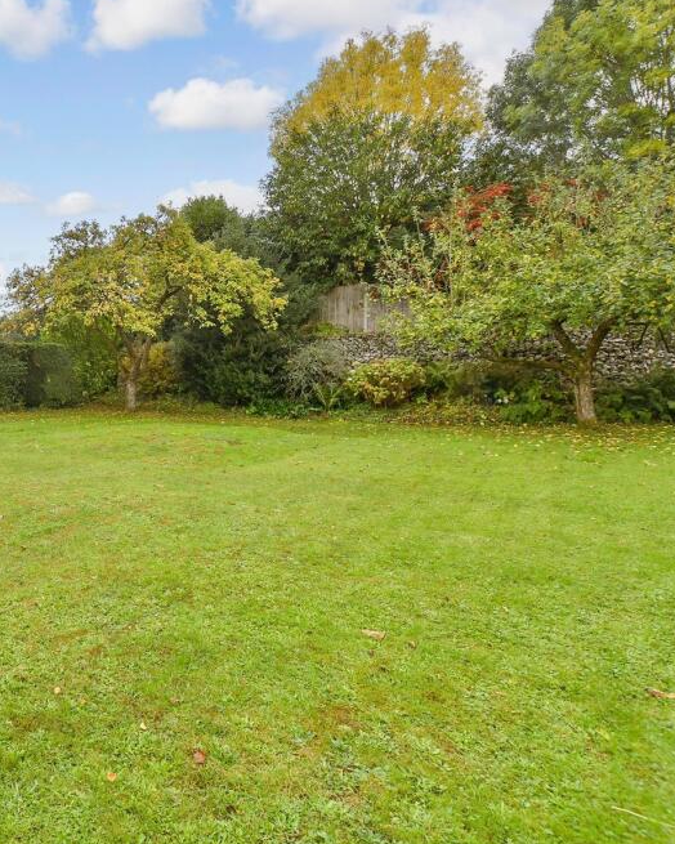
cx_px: 61
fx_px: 549
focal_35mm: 22
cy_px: 409
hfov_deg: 54.5
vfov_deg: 75.0
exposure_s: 1/200
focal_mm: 10
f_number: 8
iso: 320
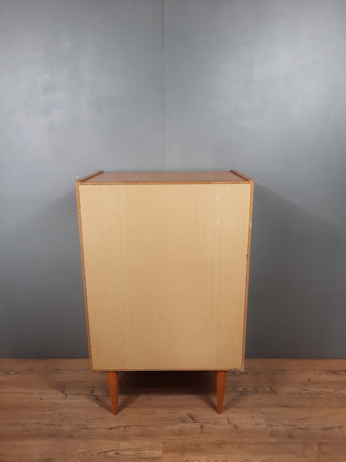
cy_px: 231
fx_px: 333
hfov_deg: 54.9
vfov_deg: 69.4
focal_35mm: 25
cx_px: 173
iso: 160
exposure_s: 1/50
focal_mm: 4.6
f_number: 2
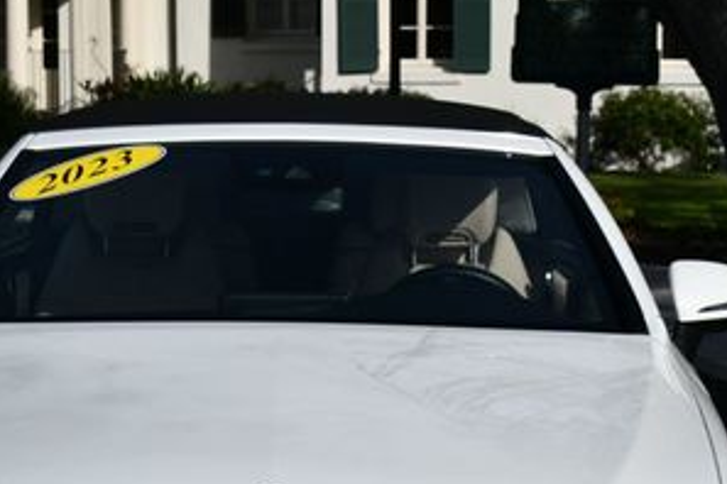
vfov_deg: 8.3
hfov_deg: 12.5
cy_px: 467
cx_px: 230
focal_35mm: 164
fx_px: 3312
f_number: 10
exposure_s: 1/400
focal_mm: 38
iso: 100
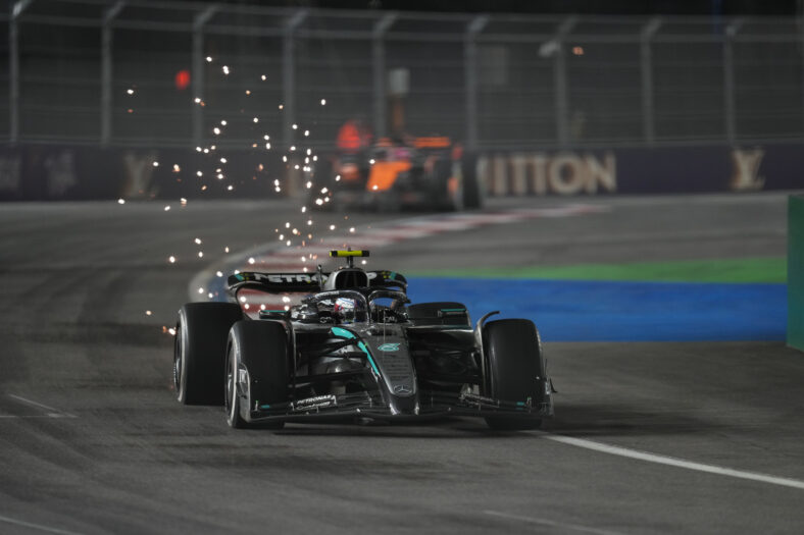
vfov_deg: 3.4
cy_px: 268
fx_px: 8931
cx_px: 402
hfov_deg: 5.2
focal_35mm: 400
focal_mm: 400
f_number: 2.8
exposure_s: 1/800
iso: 2000
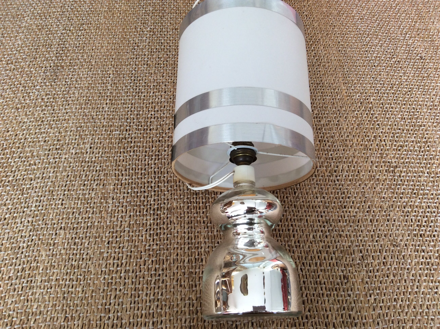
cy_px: 164
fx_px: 406
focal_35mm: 32
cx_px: 220
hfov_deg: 56.9
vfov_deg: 44.1
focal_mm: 3.3
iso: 50
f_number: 2.4
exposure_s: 1/25
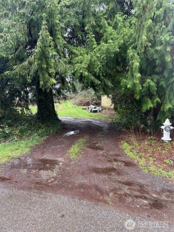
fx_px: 174
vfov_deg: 67.3
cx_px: 87
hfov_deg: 53.1
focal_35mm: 26
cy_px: 116
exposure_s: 1/121
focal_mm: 5.7
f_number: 1.5
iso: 100
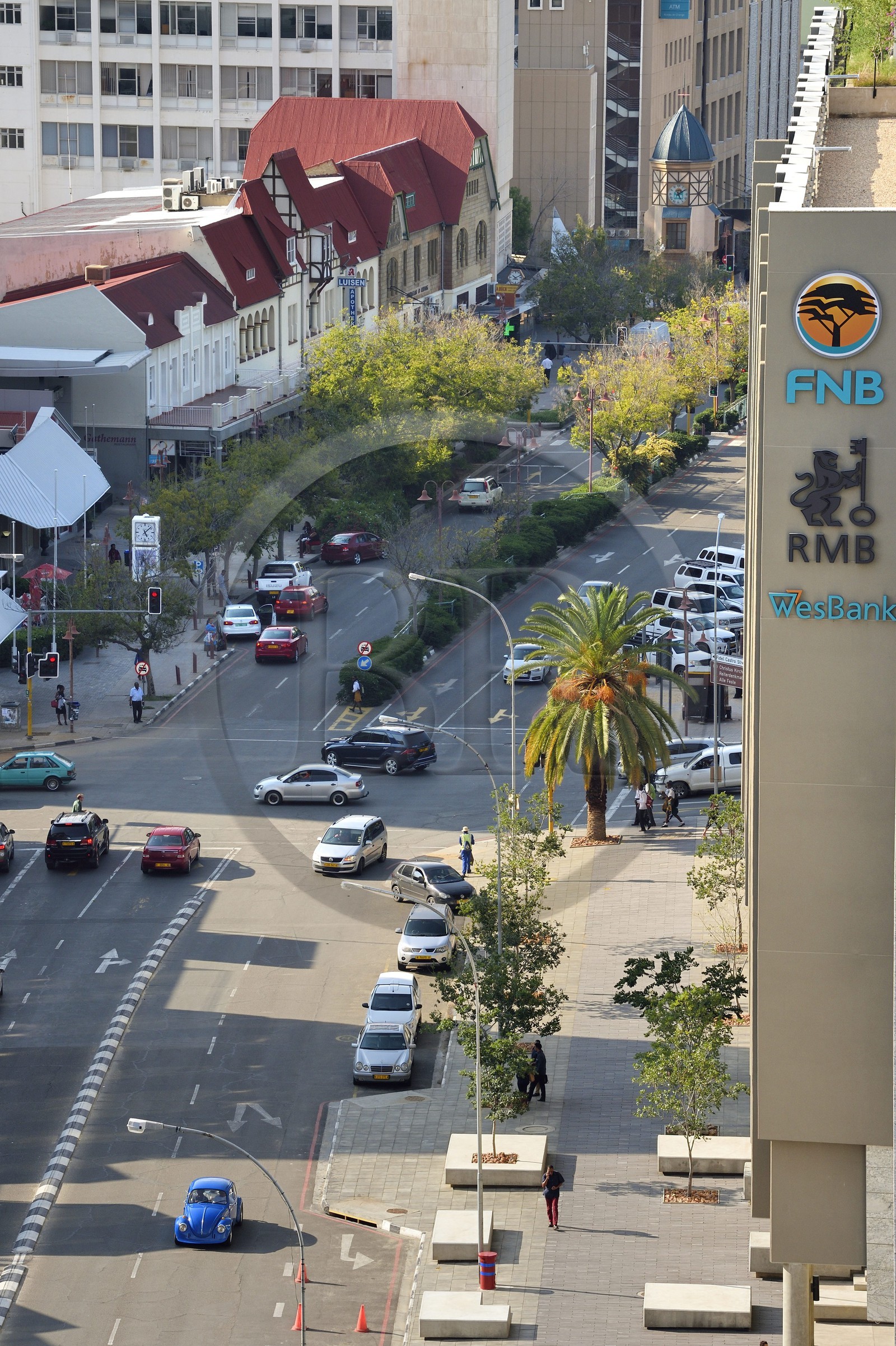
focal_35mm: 190
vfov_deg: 10.8
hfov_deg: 7.2
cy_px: 673
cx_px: 448
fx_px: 7099
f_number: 13
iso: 400
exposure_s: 1/320
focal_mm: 190
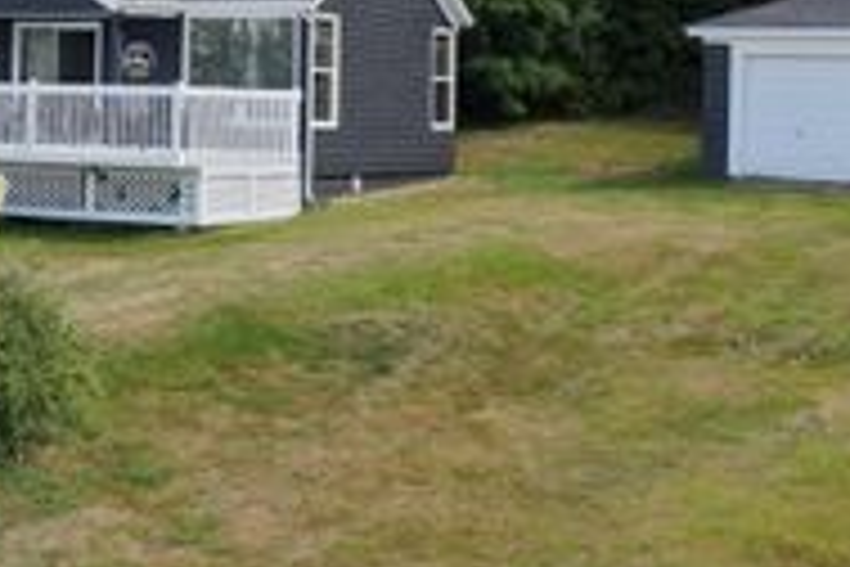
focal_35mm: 74
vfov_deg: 17.9
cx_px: 193
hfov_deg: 26.9
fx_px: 1747
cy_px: -7
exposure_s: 1/2000
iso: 320
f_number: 2.8
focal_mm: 14.45
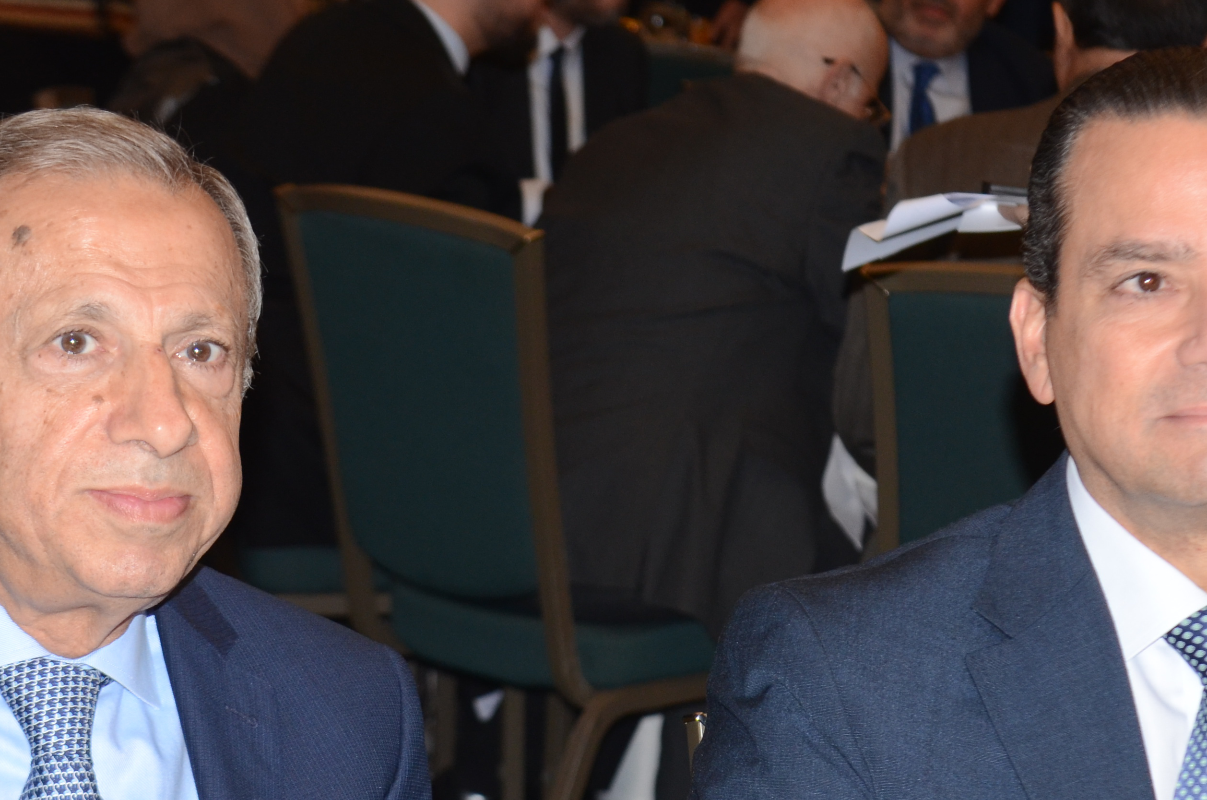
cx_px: 667
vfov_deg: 9.7
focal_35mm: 141
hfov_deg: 14.6
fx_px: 4718
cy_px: 569
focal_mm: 48
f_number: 4.5
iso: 500
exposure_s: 1/250
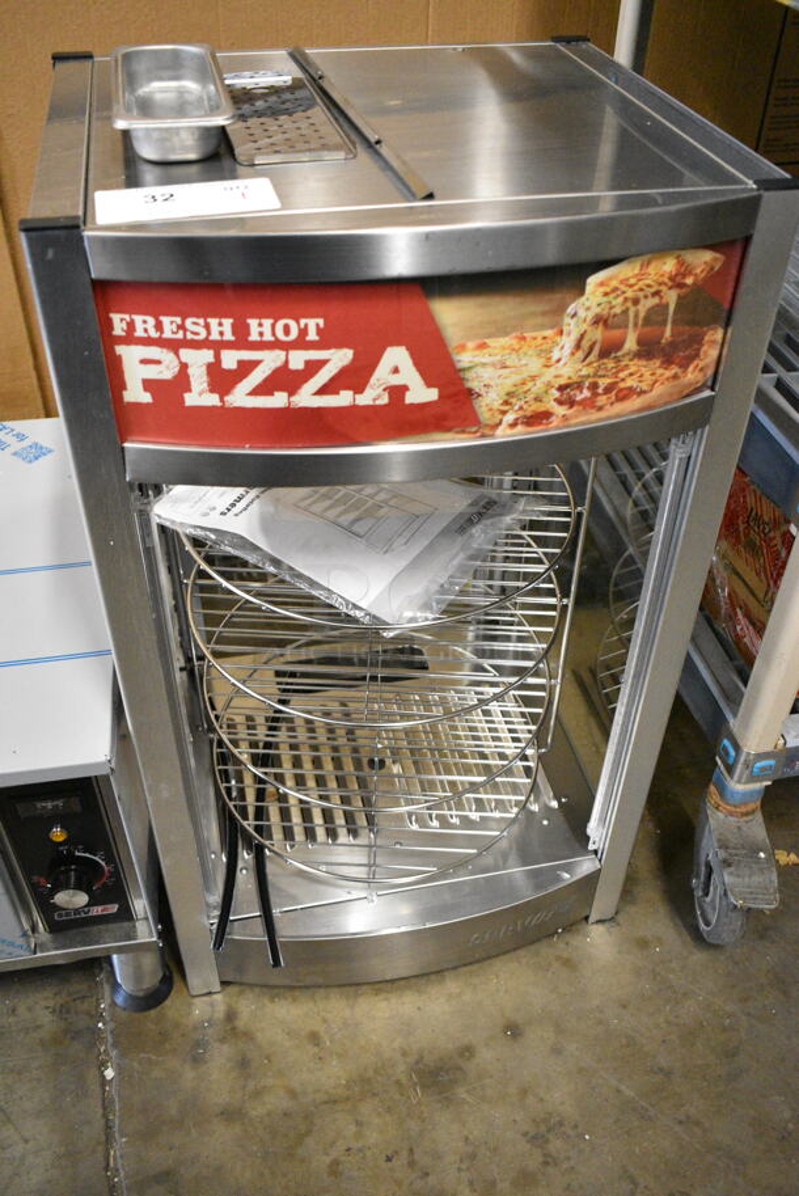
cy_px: 598
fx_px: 1047
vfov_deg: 59.5
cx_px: 400
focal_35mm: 32
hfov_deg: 41.8
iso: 6400
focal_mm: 21
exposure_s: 1/100
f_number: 5
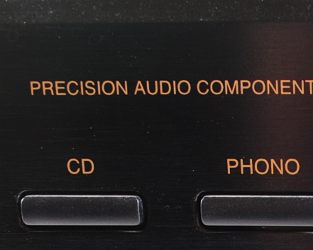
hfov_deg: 13.1
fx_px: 1260
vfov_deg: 10.9
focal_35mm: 136
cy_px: 373
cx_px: 517
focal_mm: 22
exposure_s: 1/125
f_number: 7.1
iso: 100
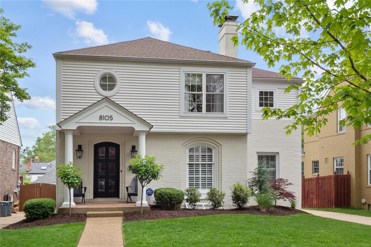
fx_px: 371
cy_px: 124
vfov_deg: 36.9
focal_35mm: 36
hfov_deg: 53.1
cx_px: 186
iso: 400
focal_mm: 18
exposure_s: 1/320
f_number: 8
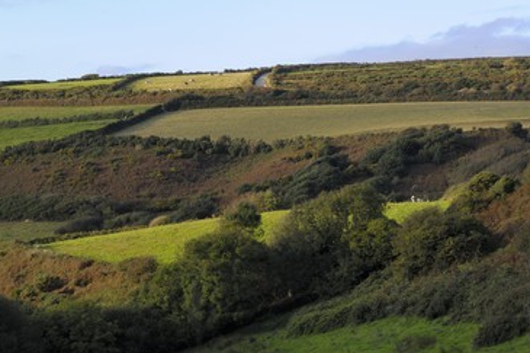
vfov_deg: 11.3
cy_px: 167
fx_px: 1780
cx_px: 253
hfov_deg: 16.9
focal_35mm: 121
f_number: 4.8
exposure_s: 1/160
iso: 100
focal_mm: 70
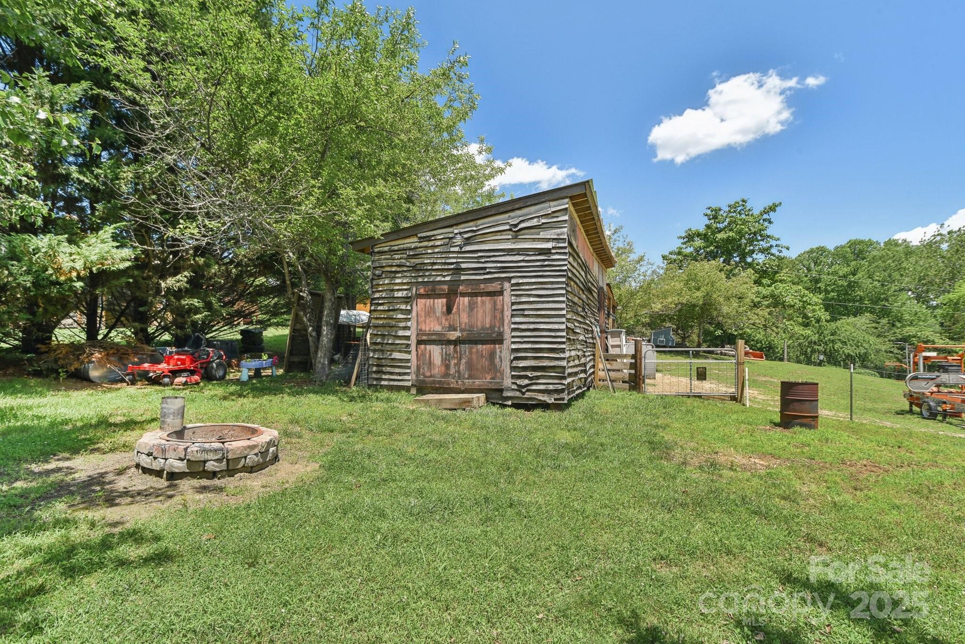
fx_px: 402
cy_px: 322
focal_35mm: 15
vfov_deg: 77.3
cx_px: 482
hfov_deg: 100.4
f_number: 11
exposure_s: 1/125
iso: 100
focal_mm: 15
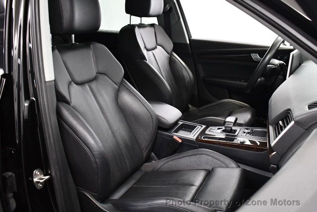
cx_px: 158
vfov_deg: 37.0
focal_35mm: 36
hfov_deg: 53.1
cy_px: 106
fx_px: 318
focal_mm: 18
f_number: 3.5
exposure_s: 1/125
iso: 3200
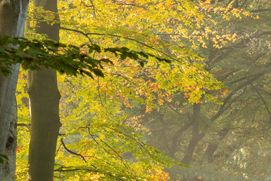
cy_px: 289
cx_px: 276
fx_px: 4767
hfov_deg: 3.3
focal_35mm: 633
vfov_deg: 2.2
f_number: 9.5
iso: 64
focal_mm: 115
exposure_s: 1/8
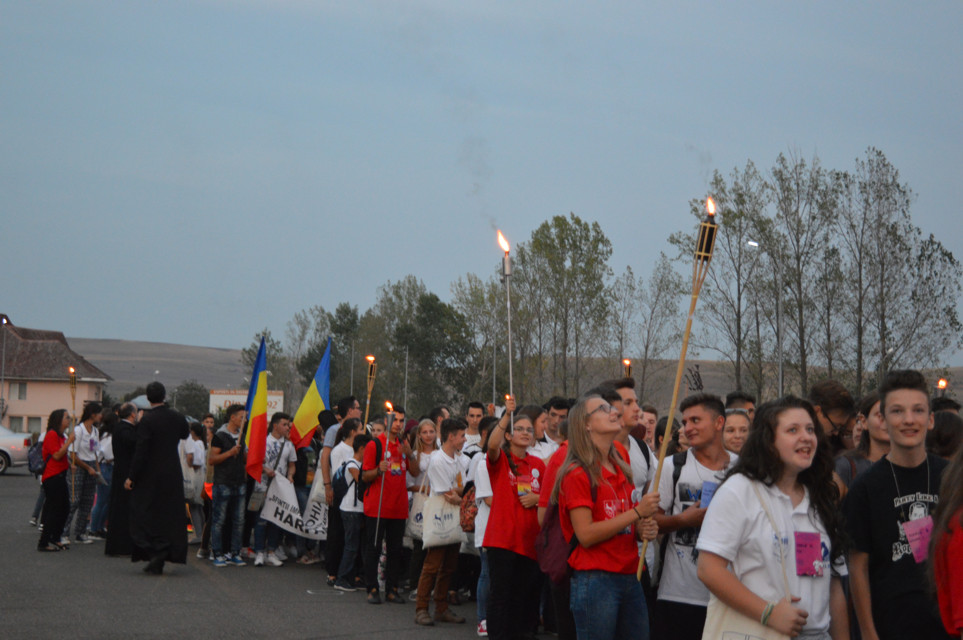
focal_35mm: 60
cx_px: 482
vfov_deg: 22.6
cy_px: 320
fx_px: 1604
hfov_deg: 33.4
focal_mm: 40
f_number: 4.8
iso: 1800
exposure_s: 1/60
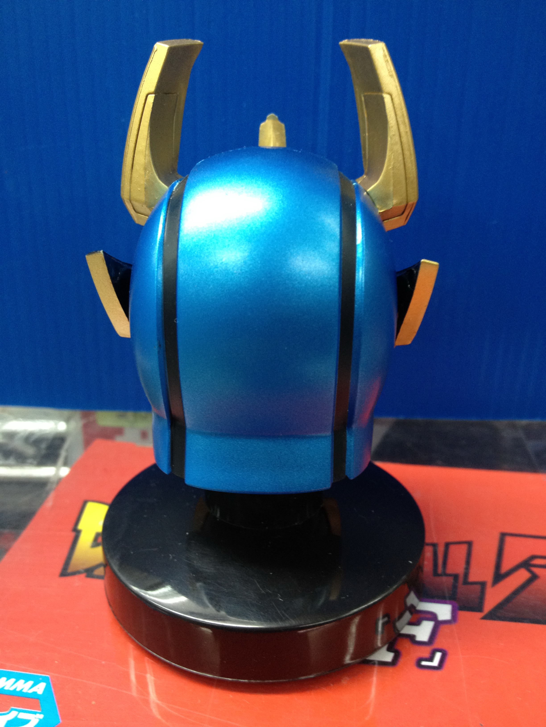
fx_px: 736
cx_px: 273
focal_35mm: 35
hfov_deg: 40.7
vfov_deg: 52.6
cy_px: 364
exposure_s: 1/20
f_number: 2.4
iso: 125
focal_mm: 4.28
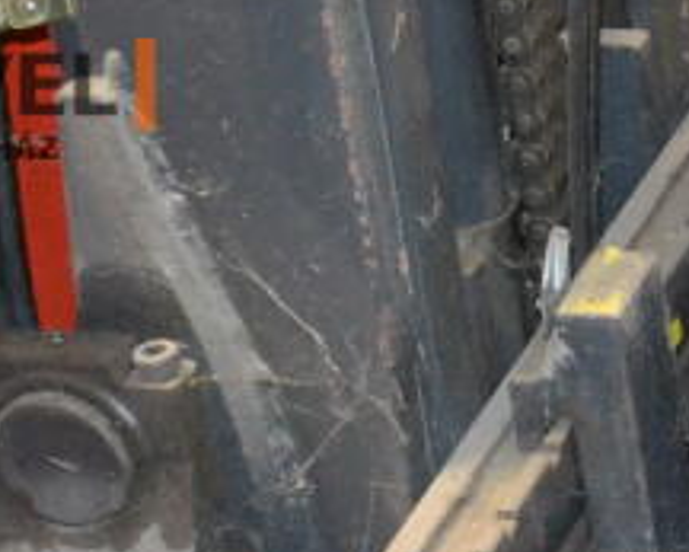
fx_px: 3509
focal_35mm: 172
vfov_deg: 8.9
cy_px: 625
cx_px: 1238
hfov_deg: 10.5
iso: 3200
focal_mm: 22
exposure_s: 1/60
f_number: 3.8
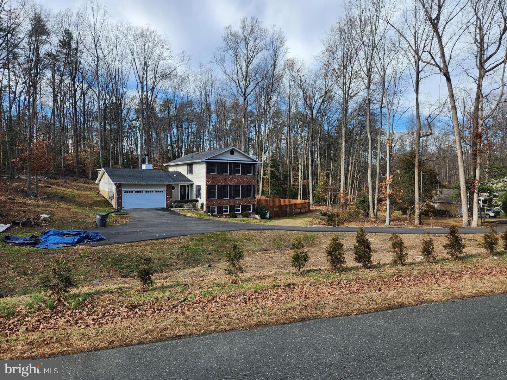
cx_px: 254
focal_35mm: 23
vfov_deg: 58.9
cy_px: 190
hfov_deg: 73.9
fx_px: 337
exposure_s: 1/850
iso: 20
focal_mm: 5.4
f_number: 1.8
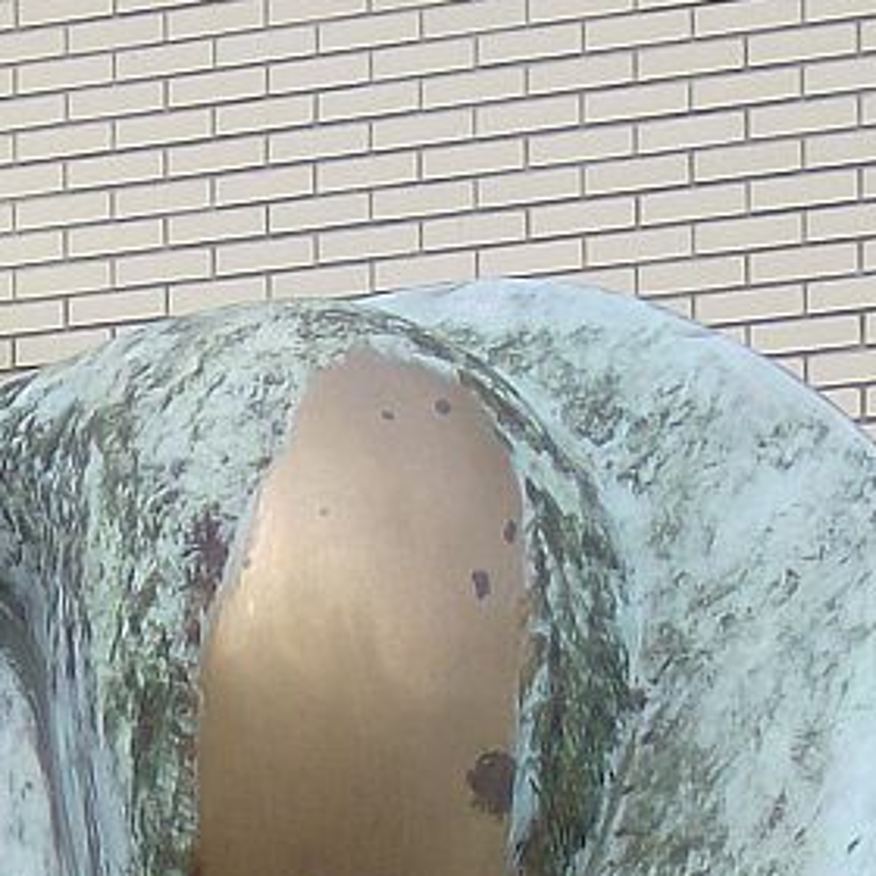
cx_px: -400
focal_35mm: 274
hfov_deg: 6.3
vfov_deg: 6.3
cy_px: 1112
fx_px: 7845
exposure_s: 1/345
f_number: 4.2
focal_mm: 14.1
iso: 100
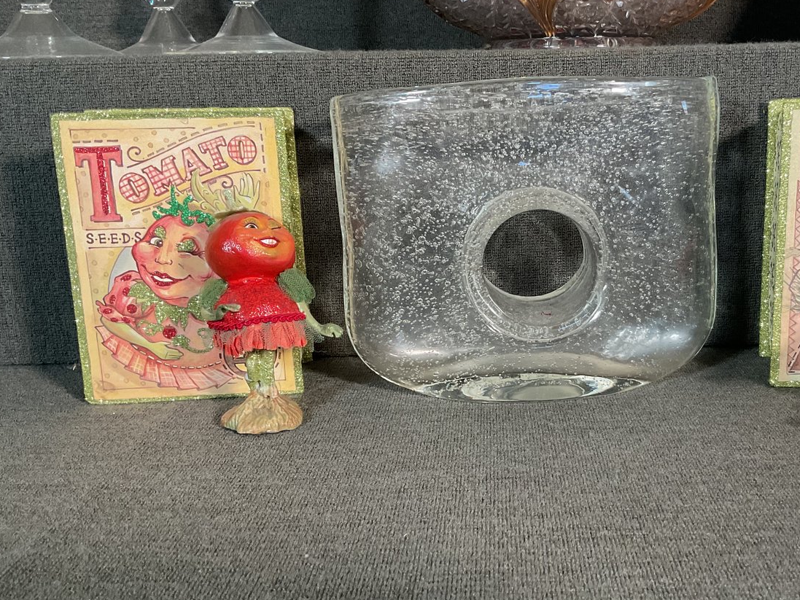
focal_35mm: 40
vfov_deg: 35.9
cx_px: 531
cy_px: 323
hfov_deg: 46.1
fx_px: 925
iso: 125
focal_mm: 3
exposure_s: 1/60
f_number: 1.8
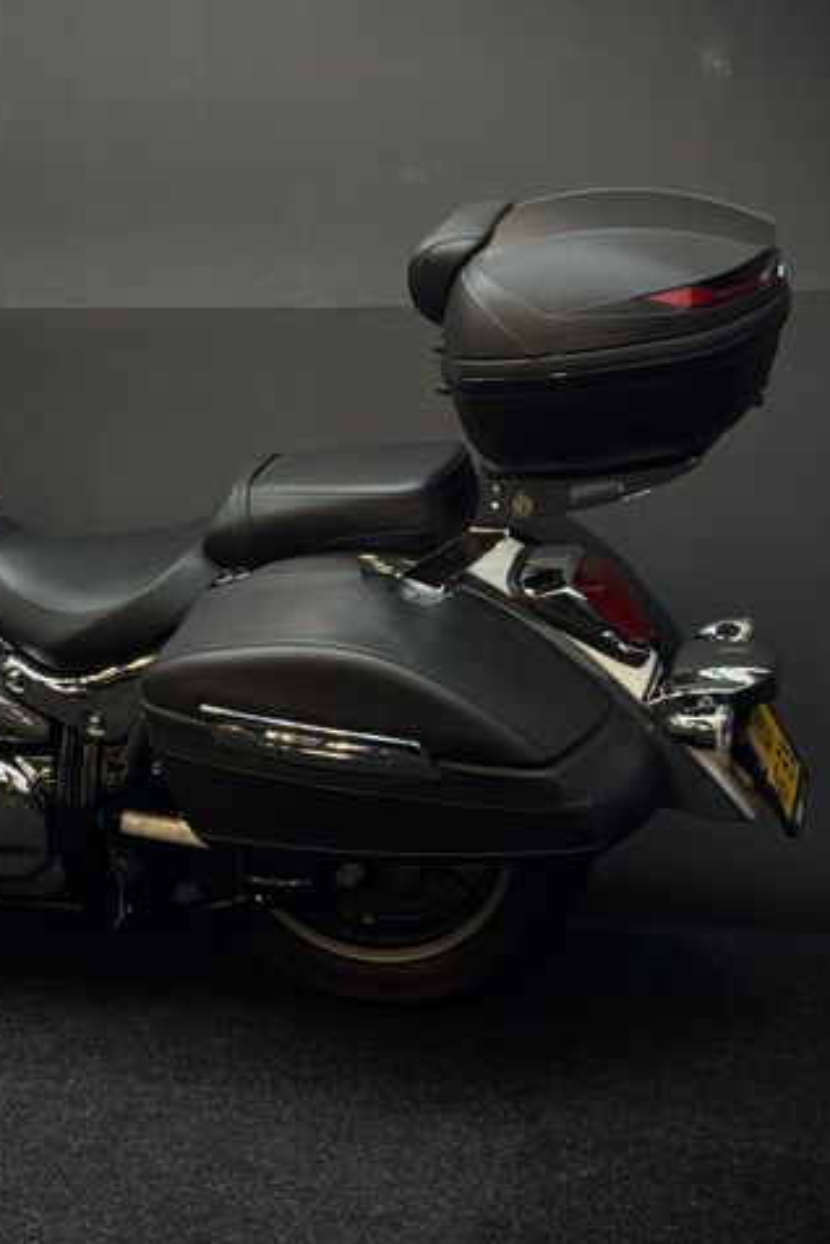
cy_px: 621
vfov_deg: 30.1
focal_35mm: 67
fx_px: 2317
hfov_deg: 19.8
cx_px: 44
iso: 50
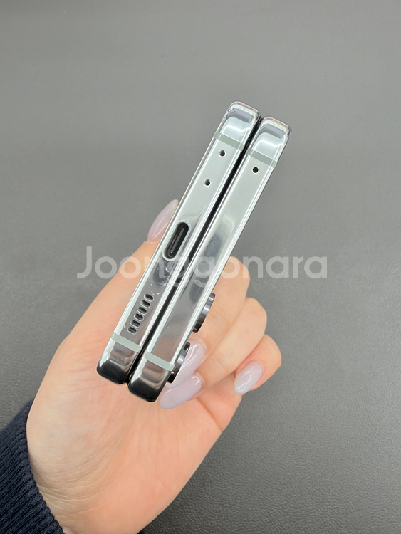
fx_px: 370
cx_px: 200
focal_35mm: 24
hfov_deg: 56.8
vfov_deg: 71.6
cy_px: 267
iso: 125
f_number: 2.2
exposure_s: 1/120
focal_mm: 2.22
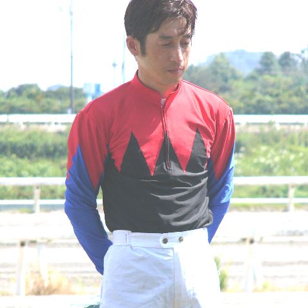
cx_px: 154
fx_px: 2768
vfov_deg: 6.4
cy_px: 176
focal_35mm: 275
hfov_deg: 6.4
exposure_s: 1/500
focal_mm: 38.6
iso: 50
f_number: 7.3
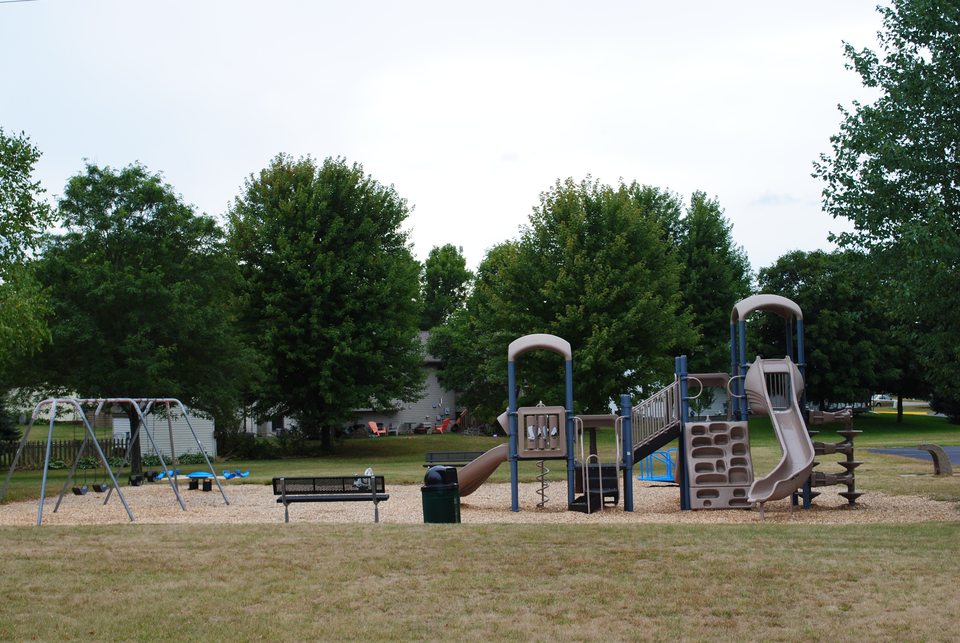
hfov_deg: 37.8
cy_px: 322
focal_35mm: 52
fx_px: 1402
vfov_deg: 25.8
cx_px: 480
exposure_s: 1/160
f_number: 9
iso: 200
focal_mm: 35
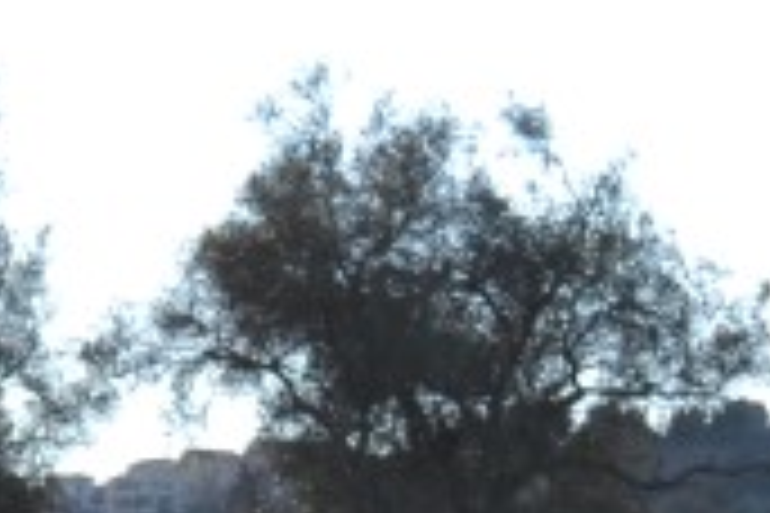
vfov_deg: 5.6
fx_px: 5197
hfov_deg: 8.3
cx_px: 1126
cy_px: 698
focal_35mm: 243
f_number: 7.1
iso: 100
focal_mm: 24
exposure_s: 1/200
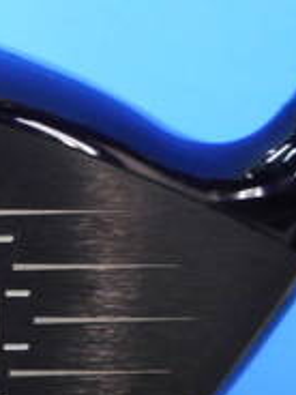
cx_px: -161
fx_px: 992
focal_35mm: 87
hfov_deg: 15.5
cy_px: 339
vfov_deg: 22.1
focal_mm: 4.5
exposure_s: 1/30
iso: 250
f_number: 3.7
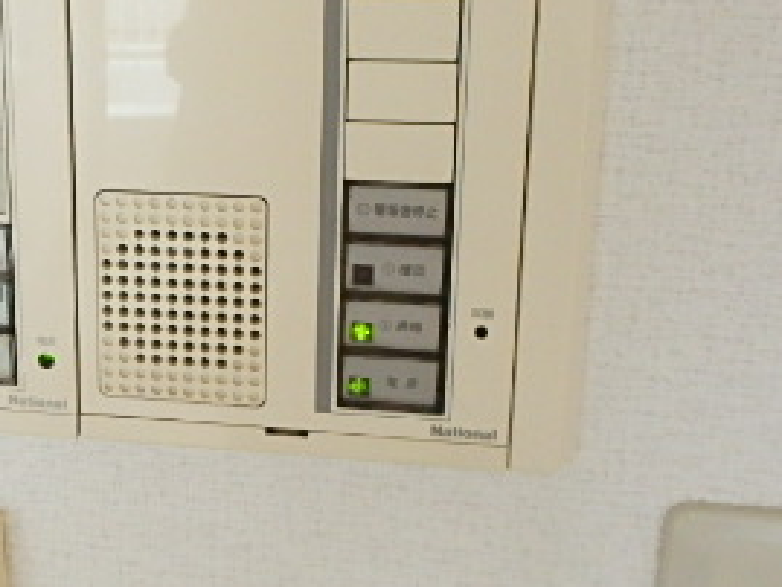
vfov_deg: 28.6
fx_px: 1130
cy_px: 134
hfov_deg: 36.7
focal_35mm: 50
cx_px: 140
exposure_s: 1/30
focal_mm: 3.7
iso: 500
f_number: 3.5
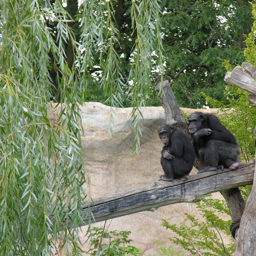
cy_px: 128
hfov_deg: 4.2
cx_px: 142
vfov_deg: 4.2
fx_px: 3464
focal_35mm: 414
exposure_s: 1/37.7
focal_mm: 89
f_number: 5.2
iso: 50
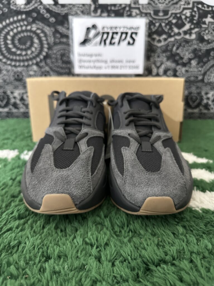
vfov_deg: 71.6
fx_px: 198
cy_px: 143
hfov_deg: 56.8
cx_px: 107
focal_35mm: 24
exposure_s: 1/33
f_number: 1.78
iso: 800
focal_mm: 6.86
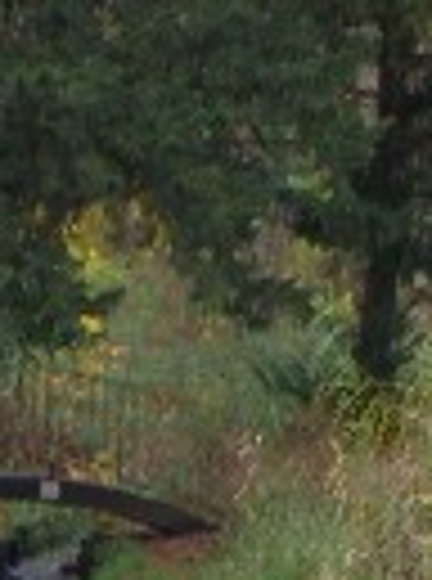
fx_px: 8646
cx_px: -83
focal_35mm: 517
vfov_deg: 3.8
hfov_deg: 2.9
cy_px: 690
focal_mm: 23.7
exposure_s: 1/60
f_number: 5.1
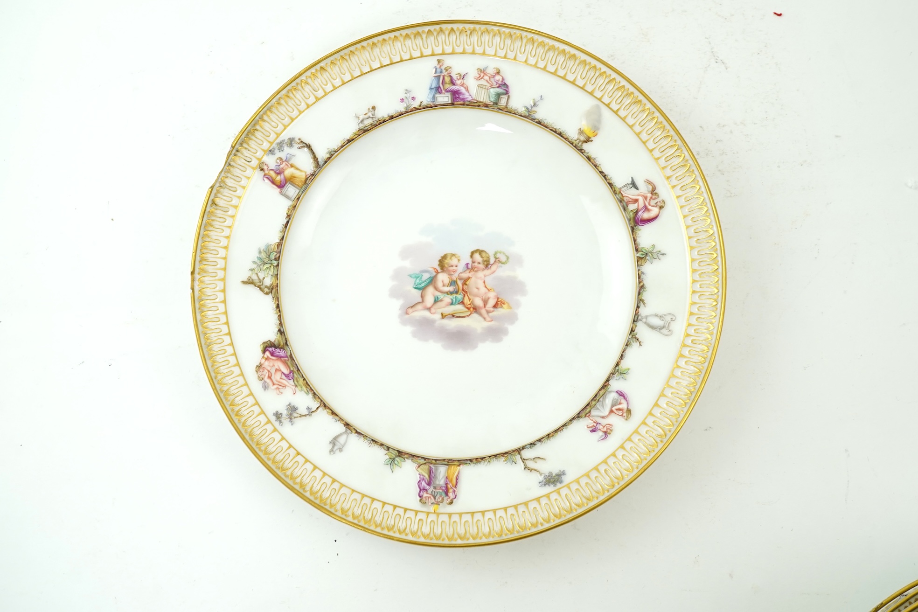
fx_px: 1147
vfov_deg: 29.9
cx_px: 459
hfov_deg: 43.6
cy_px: 306
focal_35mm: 45
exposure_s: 1/50
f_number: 7.1
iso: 640
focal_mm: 30
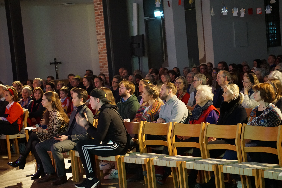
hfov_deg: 24.6
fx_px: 646
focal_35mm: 82
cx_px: 141
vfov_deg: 16.6
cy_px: 94
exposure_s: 1/13
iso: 3200
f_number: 4.5
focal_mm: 55
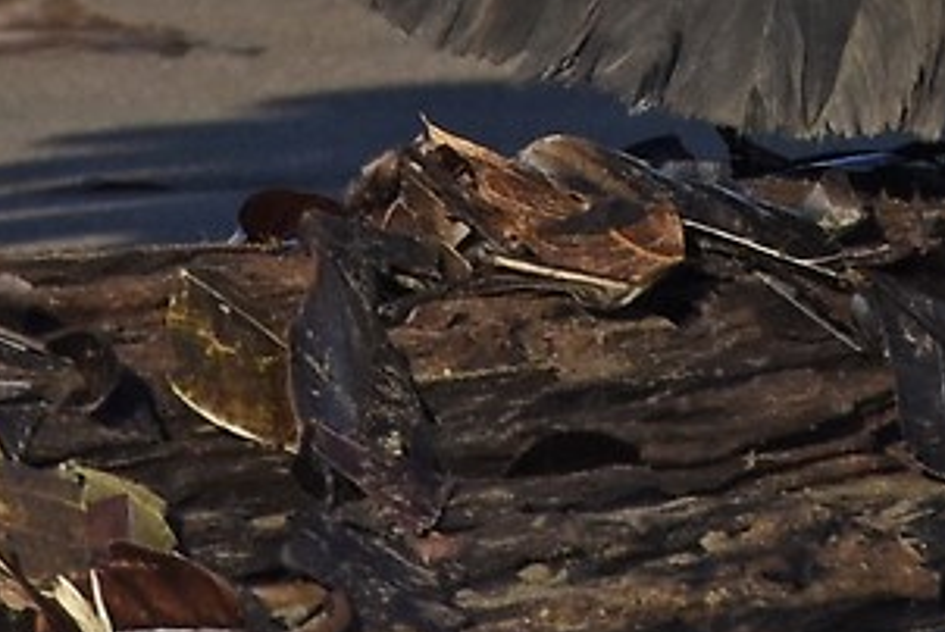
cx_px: 1386
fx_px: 62586
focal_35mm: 2382
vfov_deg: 0.6
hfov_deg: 0.9
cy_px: -1632
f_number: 10
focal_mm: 300
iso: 640
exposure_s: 1/1250
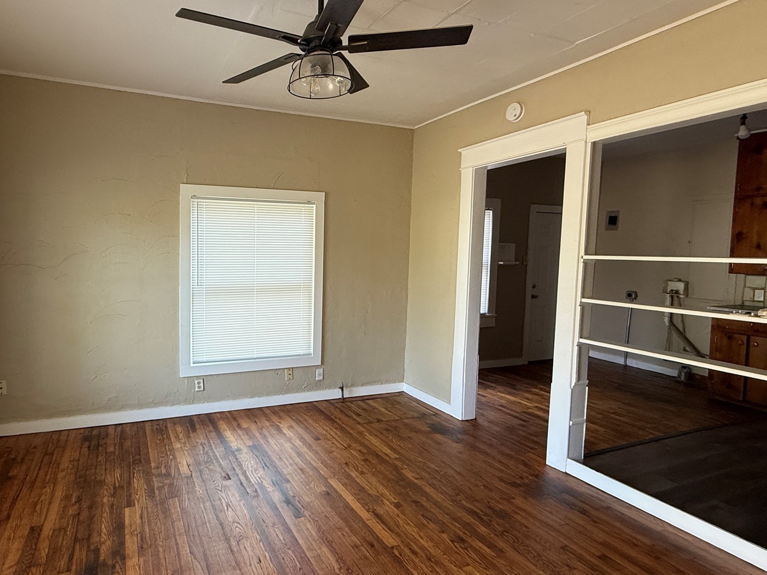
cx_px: 285
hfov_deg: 80.2
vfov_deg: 66.0
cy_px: 280
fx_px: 443
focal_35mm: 20
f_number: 2.2
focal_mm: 2.22
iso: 160
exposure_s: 1/99
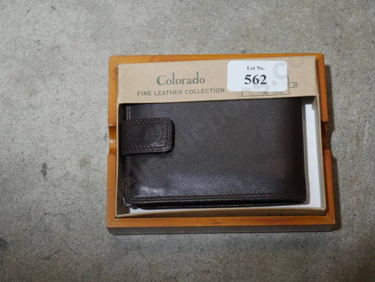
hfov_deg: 27.0
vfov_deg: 20.5
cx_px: 188
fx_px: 780
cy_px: 141
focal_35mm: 72
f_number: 5.5
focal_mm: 36
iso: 800
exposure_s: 1/80
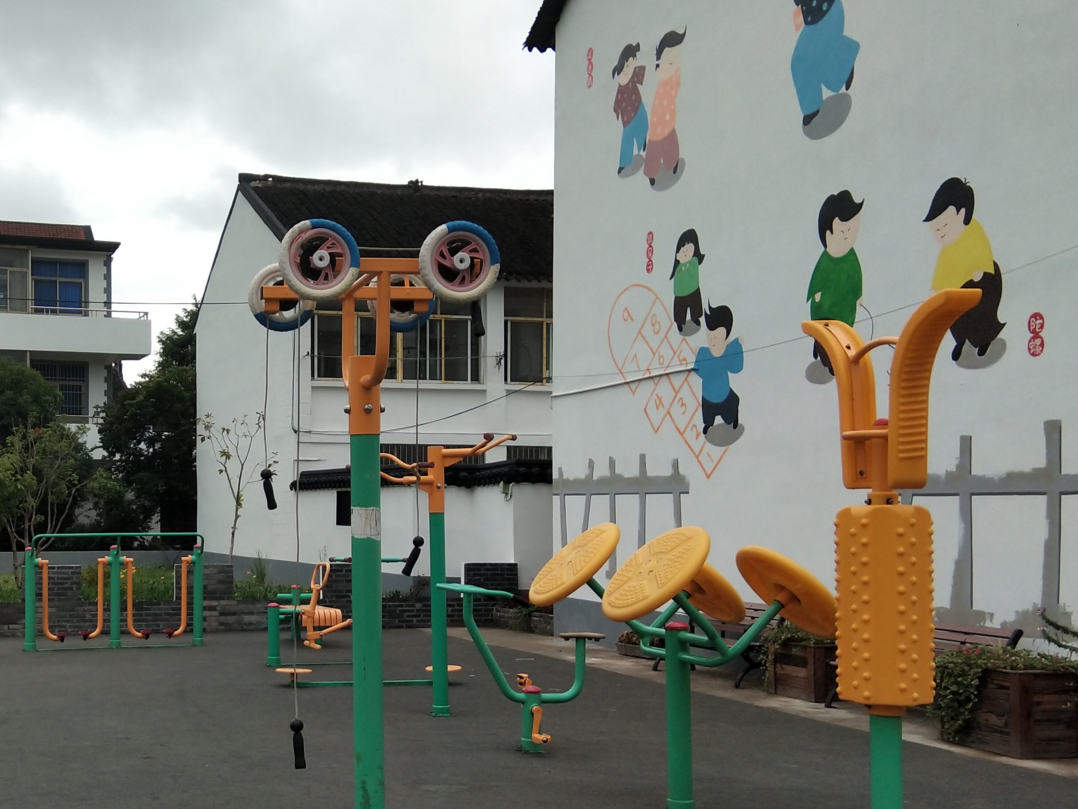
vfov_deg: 27.4
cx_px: 241
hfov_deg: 35.2
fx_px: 1651
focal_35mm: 53
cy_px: 523
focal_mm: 3.69
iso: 50
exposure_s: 1/660
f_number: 2.2
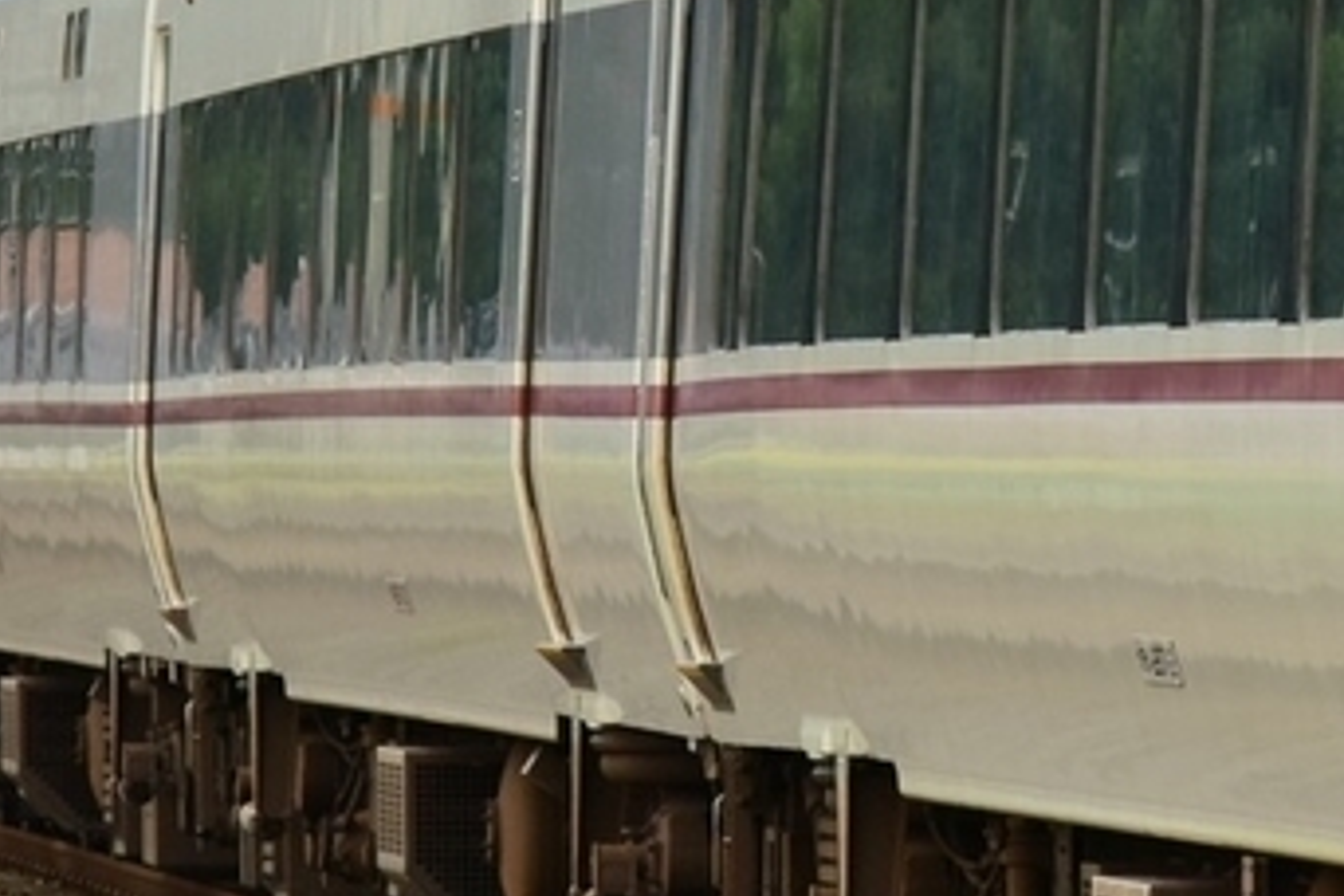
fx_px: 23593
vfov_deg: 2.2
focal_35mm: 632
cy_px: 0
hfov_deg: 3.3
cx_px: 1485
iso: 500
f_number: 7.1
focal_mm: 120
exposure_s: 1/1250
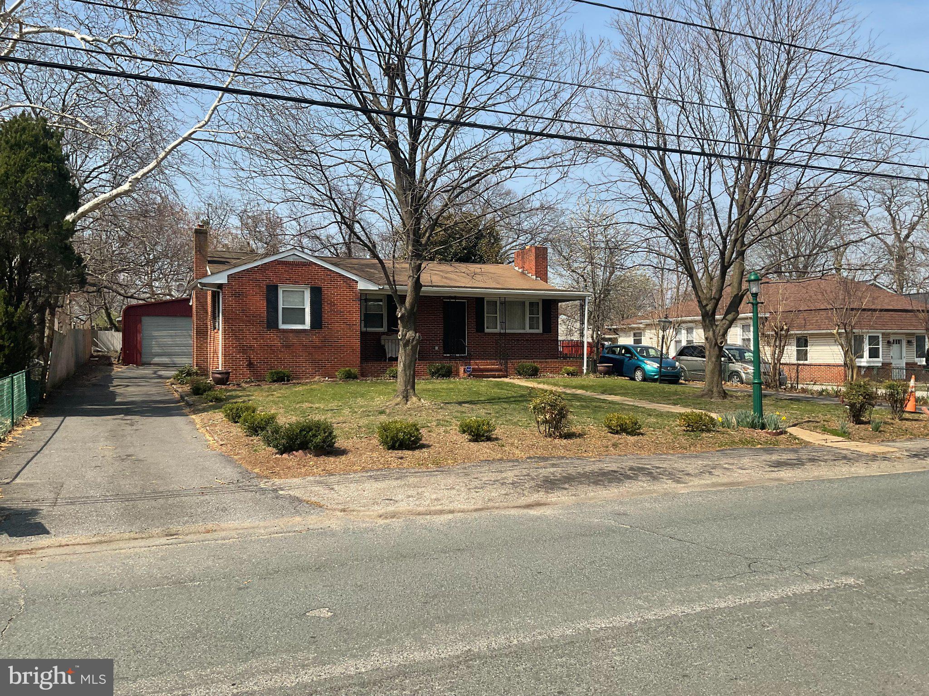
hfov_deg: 61.7
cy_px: 348
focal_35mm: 29
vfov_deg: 48.2
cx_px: 464
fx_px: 778
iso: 16
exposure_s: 1/1730
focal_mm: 3
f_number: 1.8
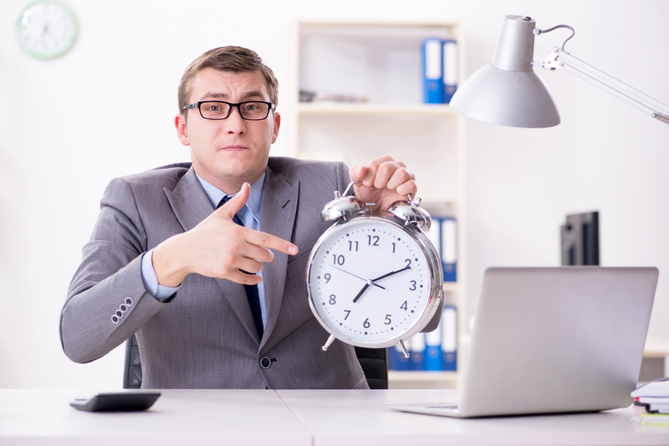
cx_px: 334
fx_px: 1952
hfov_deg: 19.4
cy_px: 223
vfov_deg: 13.1
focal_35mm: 105
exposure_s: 1/100
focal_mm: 105
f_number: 5
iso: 160
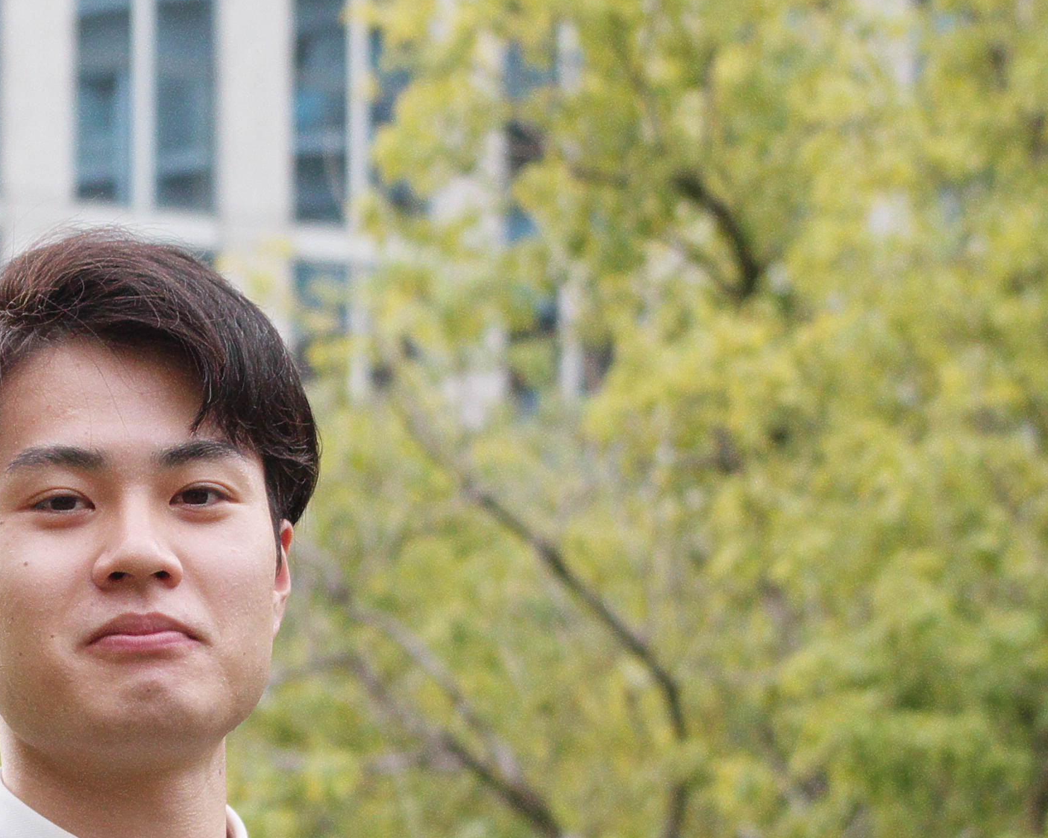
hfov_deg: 6.3
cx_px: 112
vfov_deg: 5.0
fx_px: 9510
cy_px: 791
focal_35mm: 307
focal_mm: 63
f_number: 5.6
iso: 1000
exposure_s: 1/125
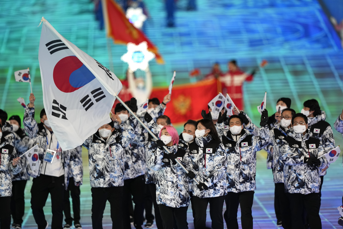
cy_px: 114
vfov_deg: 3.4
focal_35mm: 400
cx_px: 172
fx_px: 3811
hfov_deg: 5.2
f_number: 2.8
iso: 800
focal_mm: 400
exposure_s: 1/1000
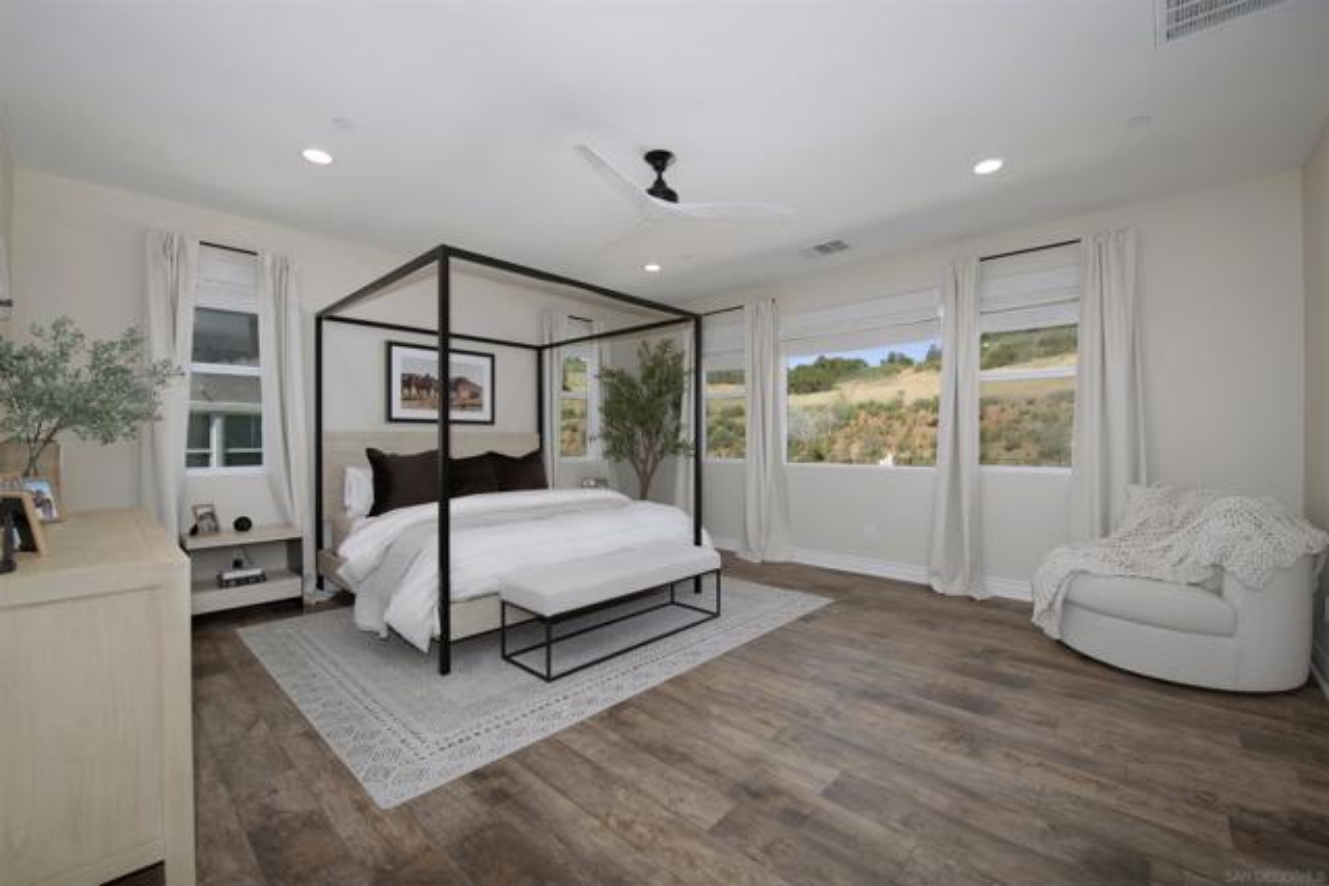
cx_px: 664
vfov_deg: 81.2
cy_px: 443
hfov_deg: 104.2
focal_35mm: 14
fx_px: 517
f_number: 7.1
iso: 320
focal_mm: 14
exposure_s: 1/250
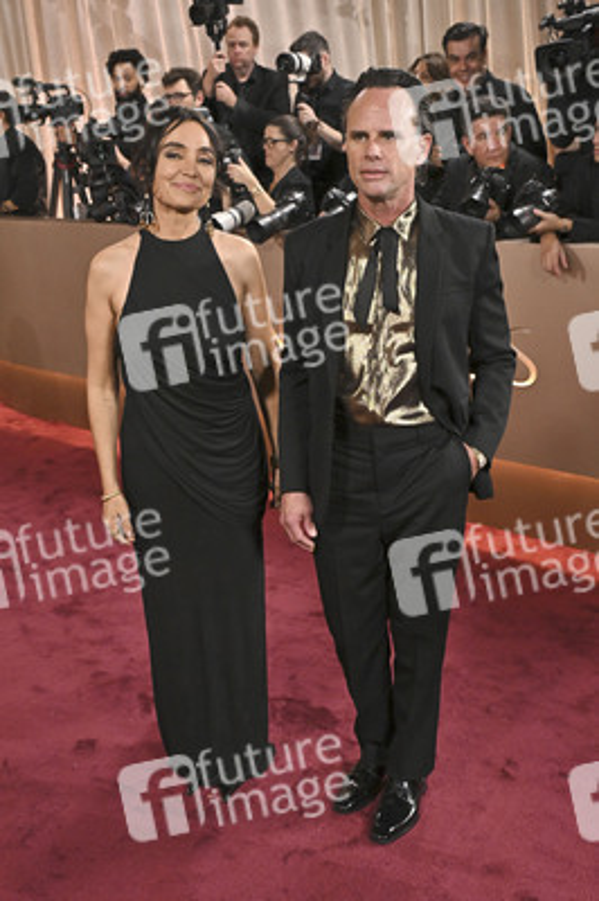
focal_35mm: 35
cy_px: 450
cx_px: 300
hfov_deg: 37.8
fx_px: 875
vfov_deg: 54.5
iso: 2500
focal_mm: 35
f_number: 5.6
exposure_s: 1/320
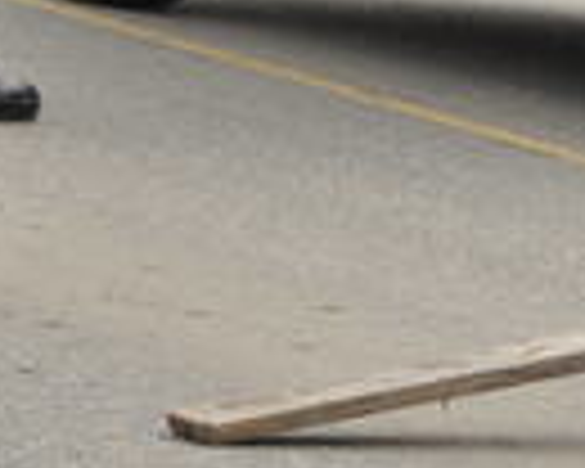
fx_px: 12592
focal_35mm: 727
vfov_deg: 2.1
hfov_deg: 2.7
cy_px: -254
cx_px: 832
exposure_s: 1/200
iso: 200
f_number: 13
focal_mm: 105
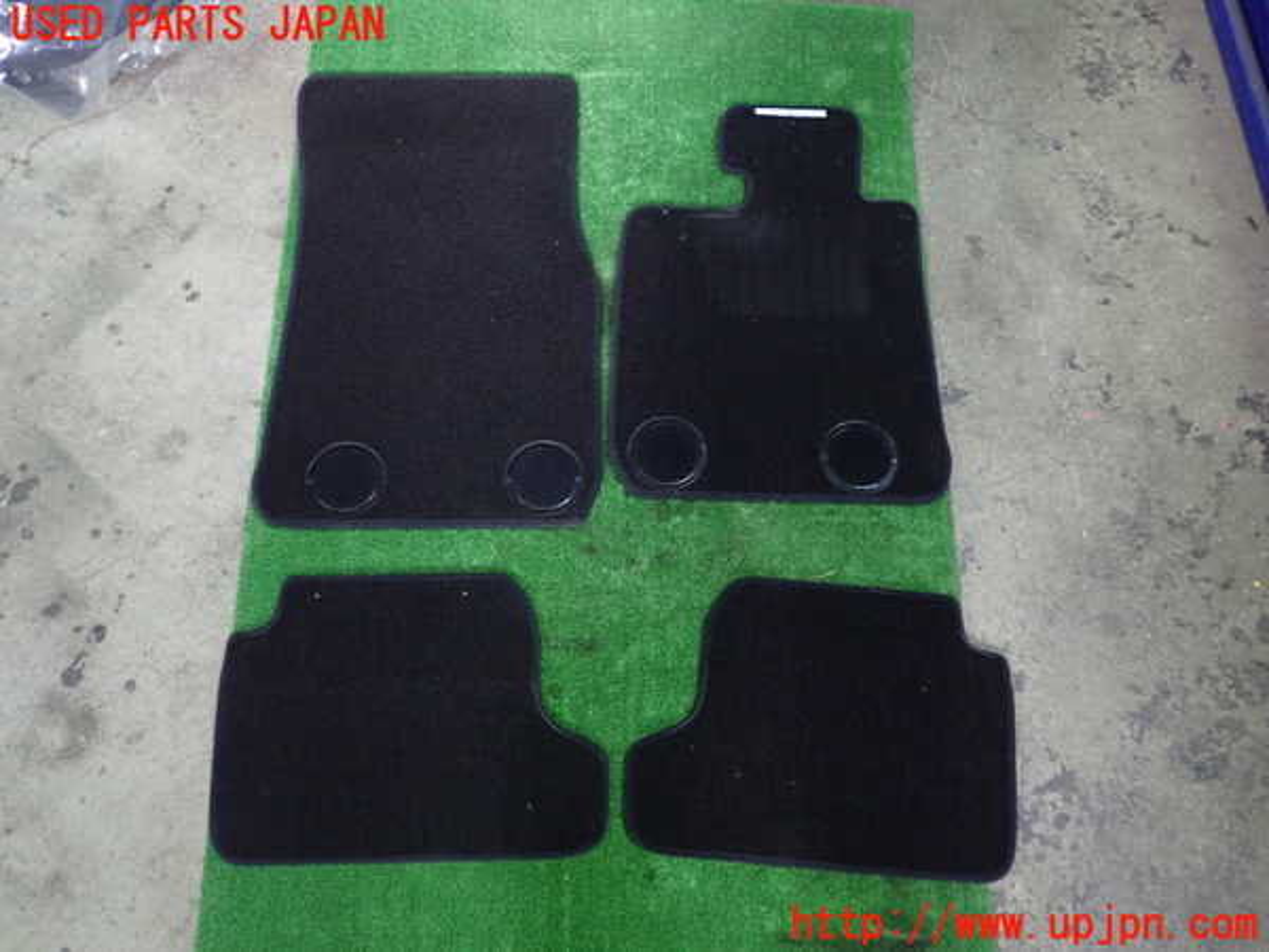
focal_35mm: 30
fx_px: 1100
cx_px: 634
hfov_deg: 60.0
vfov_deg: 46.8
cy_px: 476
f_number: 2.3
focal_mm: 5.5
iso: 800
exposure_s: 1/80
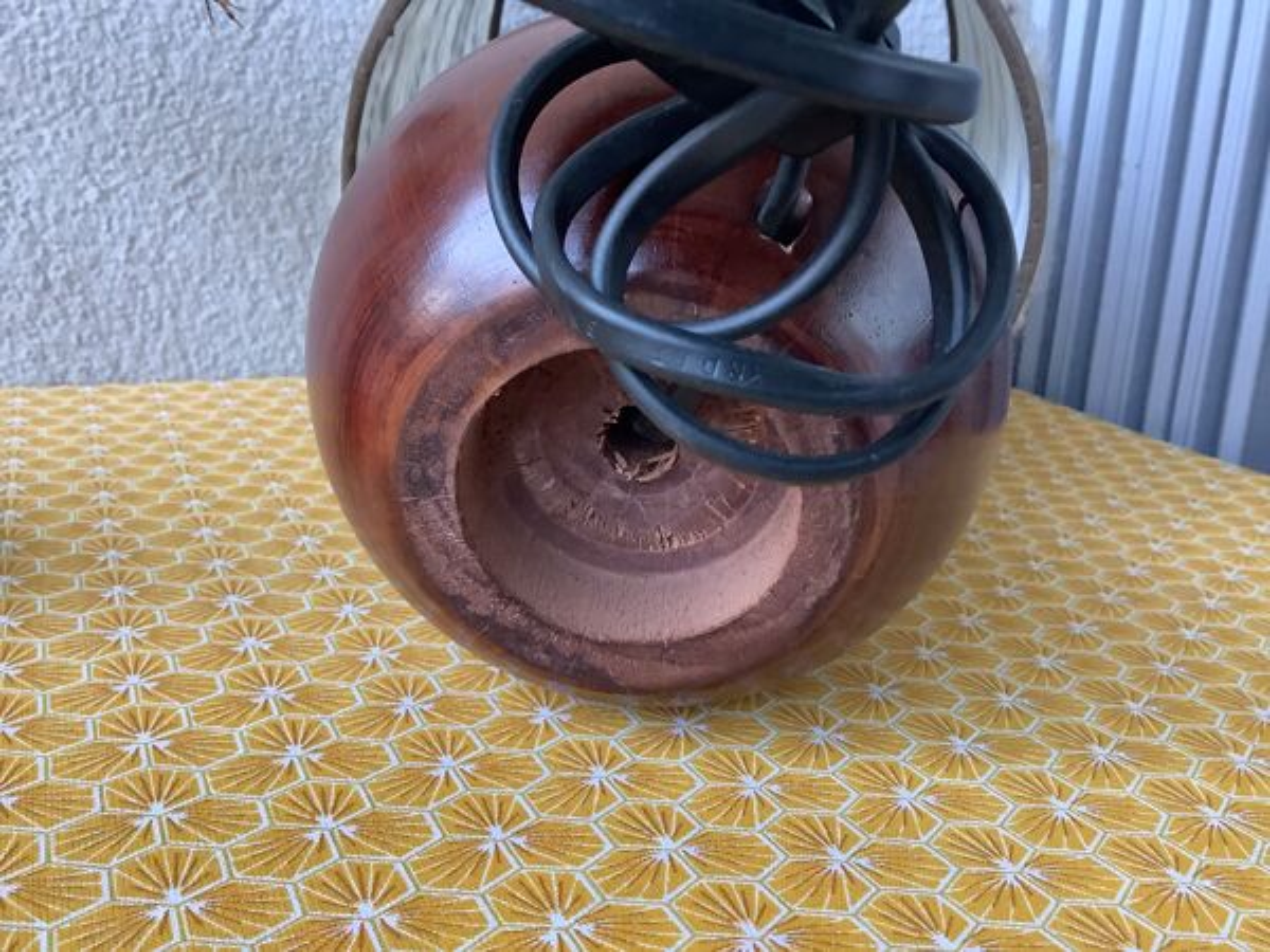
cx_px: 635
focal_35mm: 31
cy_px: 476
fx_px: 1137
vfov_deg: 45.4
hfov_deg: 58.4
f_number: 2.4
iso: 320
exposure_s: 1/60
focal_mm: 3.3
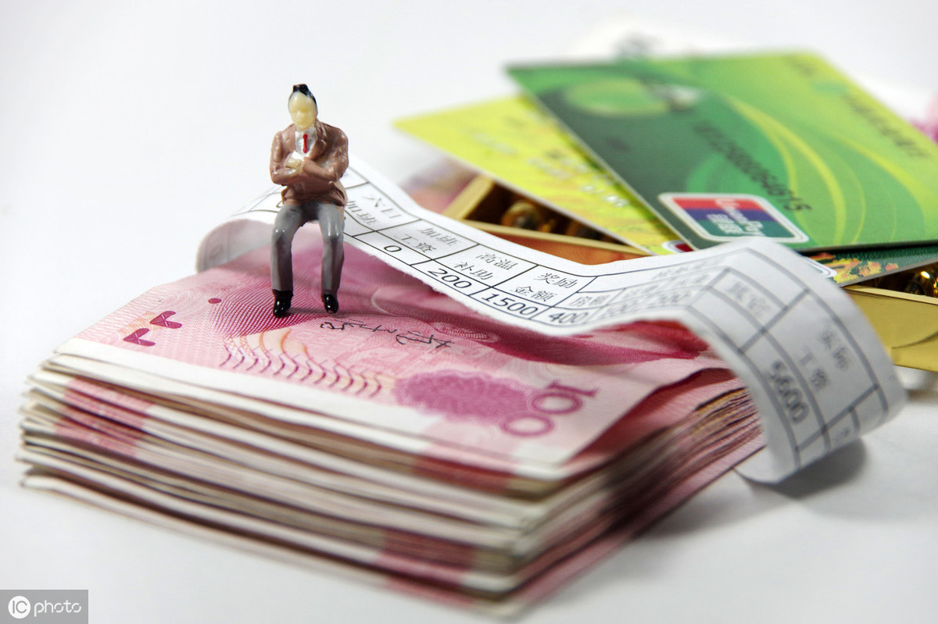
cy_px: 312
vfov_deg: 6.8
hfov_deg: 10.2
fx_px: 5261
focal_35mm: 202
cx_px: 469
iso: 800
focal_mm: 135
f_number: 5.6
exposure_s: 1/160
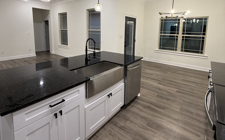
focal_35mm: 20
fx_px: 123
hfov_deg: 85.1
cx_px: 113
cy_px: 46
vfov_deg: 58.2
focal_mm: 2.22
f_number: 2.2
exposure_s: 1/60
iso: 160
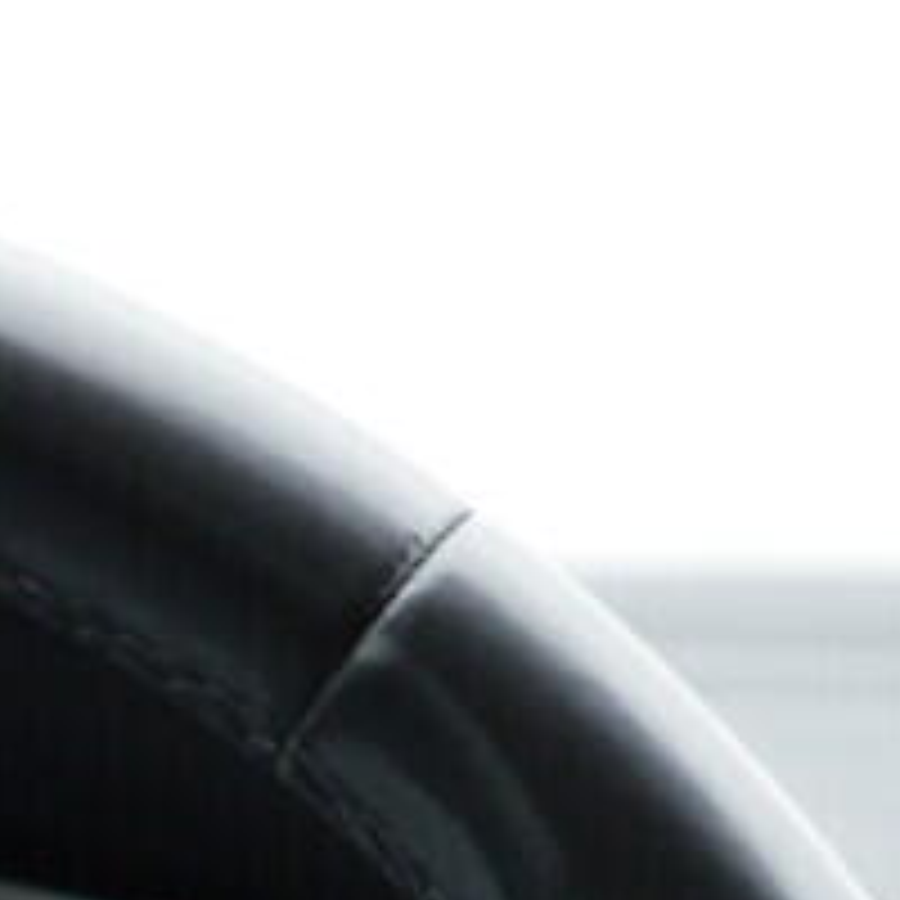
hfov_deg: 7.7
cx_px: -738
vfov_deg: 7.5
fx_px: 6471
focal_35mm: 220
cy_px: 2038
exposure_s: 1/40
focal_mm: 24
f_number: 2.8
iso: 160
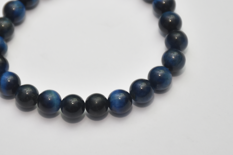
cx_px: 84
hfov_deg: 7.6
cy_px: 38
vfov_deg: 5.1
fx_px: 1747
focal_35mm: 270
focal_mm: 105
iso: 800
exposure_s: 1/125
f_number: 5.6
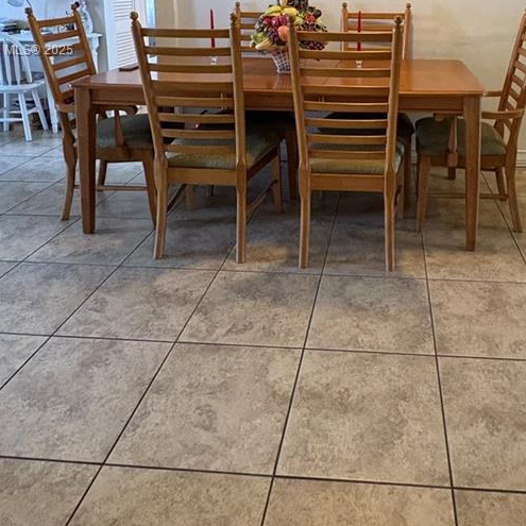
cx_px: 357
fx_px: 516
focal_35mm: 30
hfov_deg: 52.8
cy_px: 51
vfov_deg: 48.3
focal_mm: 2.22
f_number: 2.2
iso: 500
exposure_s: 1/60
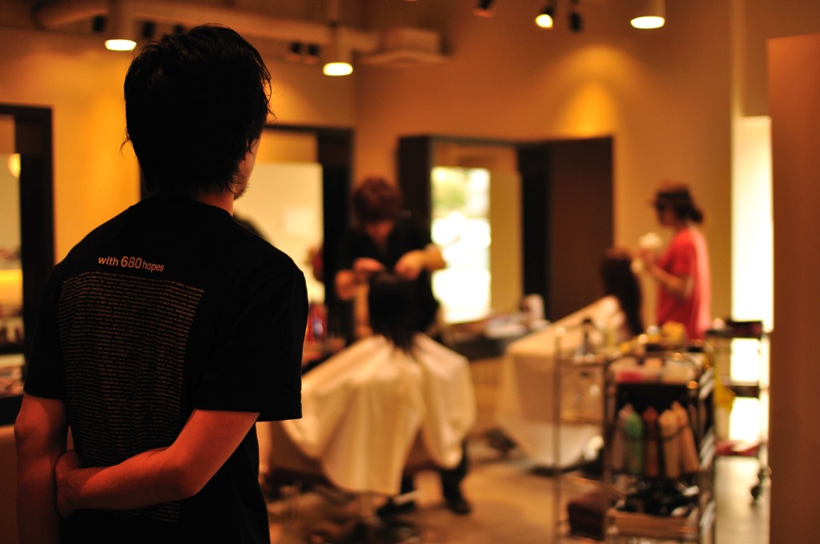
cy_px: 272
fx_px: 1024
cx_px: 410
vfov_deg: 29.8
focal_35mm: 45
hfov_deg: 43.7
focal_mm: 30
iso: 200
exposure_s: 1/640
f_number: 1.4
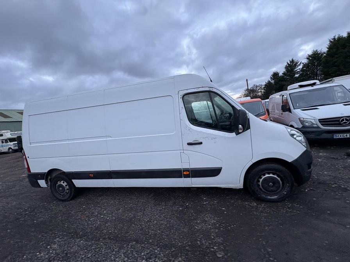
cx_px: 175
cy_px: 131
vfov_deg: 85.7
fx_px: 142
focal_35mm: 14
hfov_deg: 102.1
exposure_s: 1/99
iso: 160
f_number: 2.2
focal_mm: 2.22
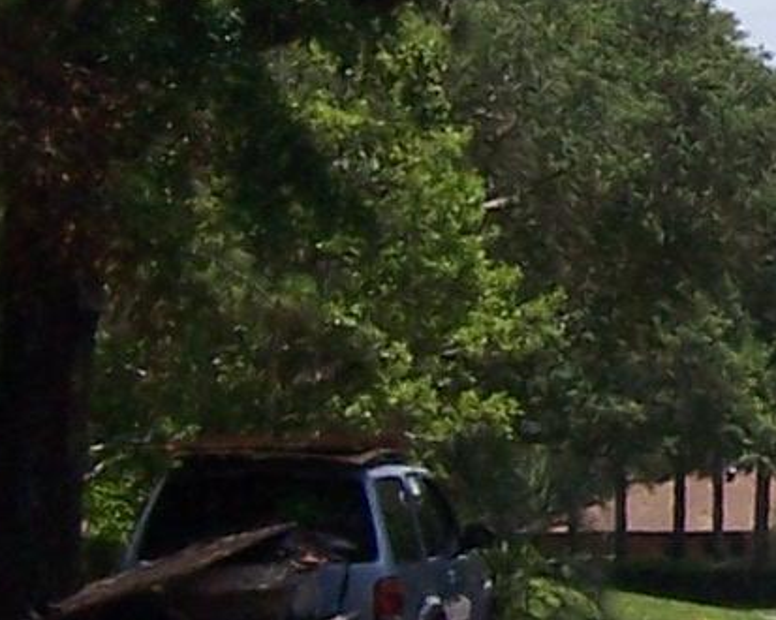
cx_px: 1293
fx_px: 5004
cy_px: 291
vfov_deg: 7.1
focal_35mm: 218
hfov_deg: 8.6
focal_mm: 6
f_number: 4.8
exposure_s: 1/500
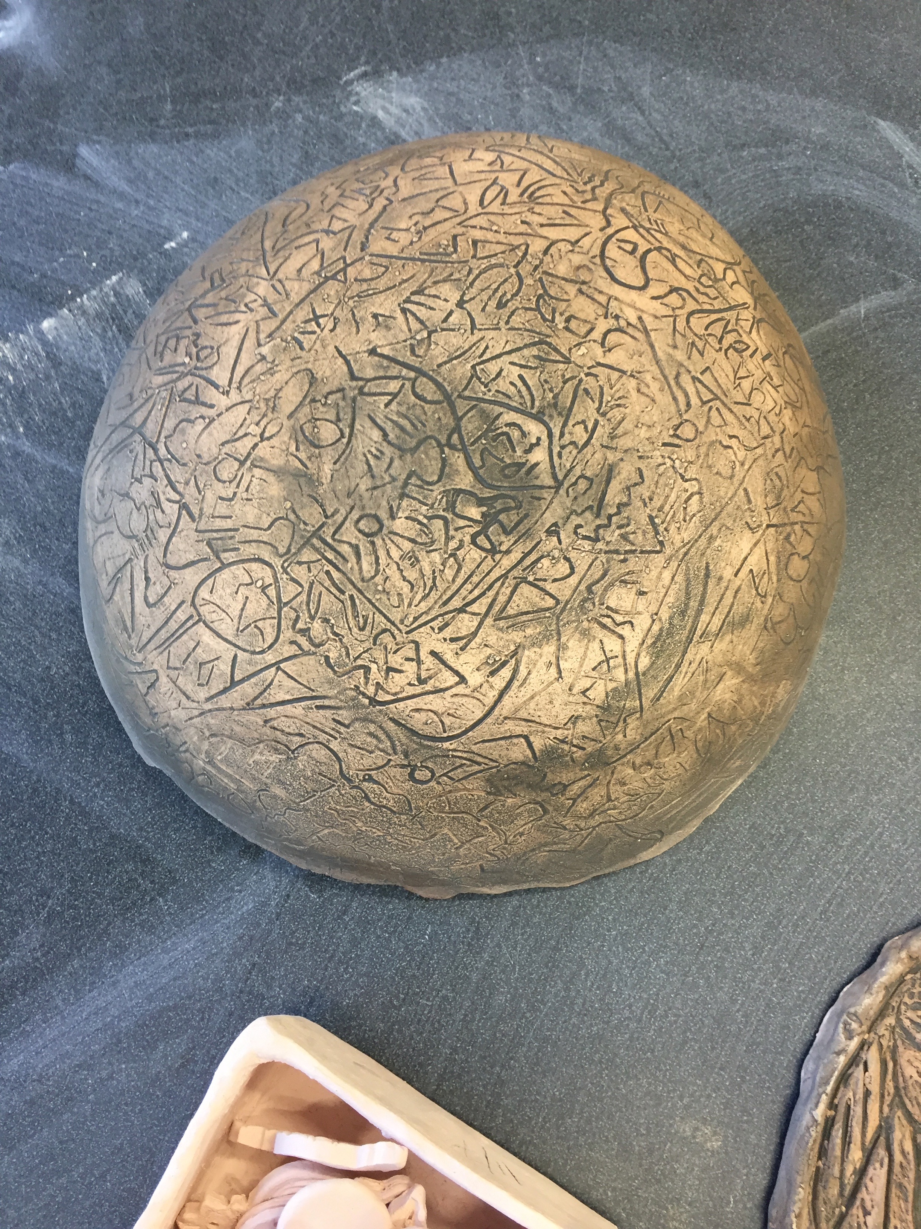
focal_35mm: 29
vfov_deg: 61.7
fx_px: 1029
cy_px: 614
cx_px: 460
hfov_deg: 48.2
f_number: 2.2
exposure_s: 1/30
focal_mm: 4.15
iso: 64
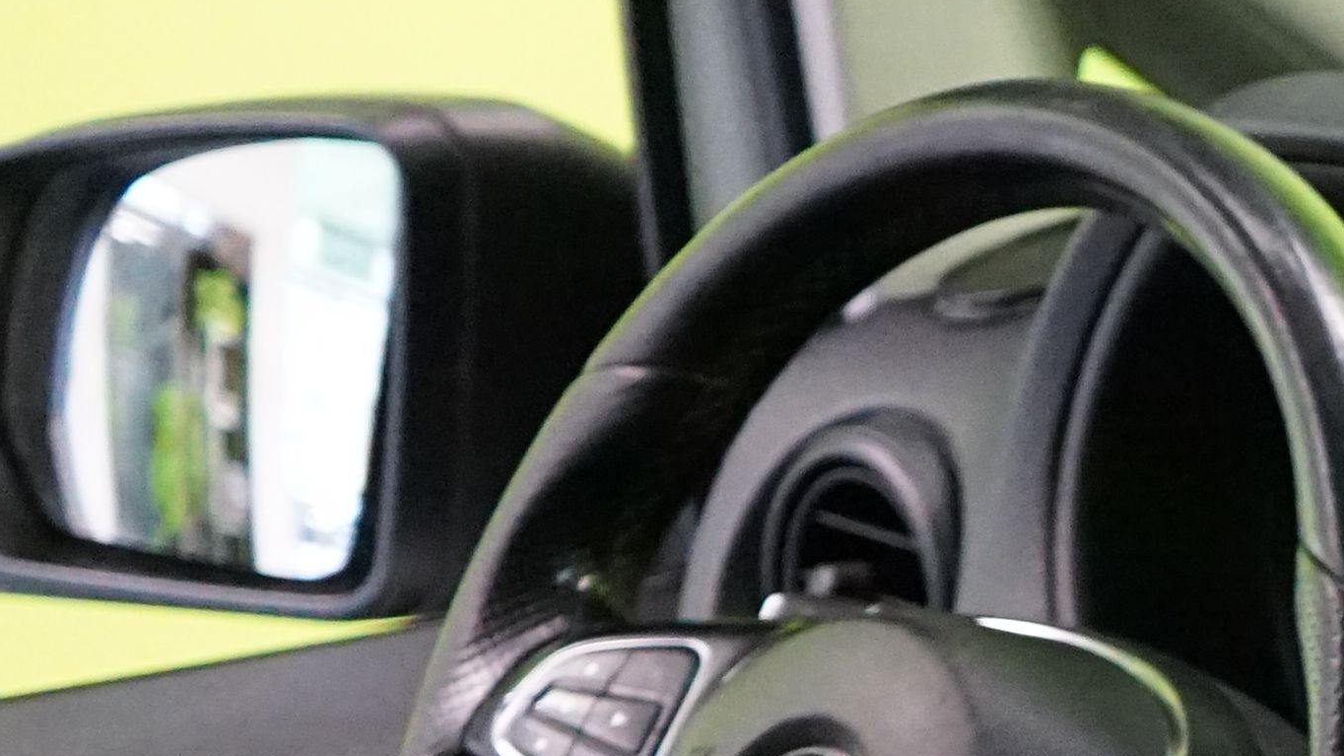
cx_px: 2232
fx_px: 4597
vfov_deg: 9.1
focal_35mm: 129
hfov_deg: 15.0
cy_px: 1209
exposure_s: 1/80
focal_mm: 28
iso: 6400
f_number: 3.5
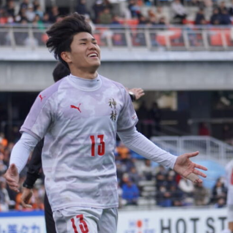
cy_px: 138
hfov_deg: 4.0
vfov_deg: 4.0
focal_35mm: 434
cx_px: 95
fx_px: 3304
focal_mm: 165
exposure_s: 1/320
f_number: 5.6
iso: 250
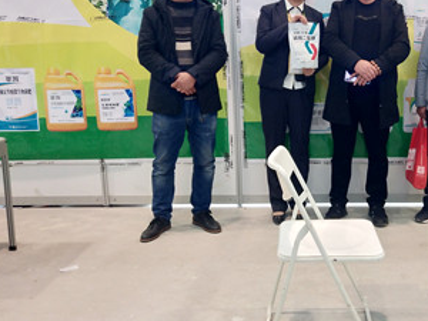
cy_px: 124
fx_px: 593
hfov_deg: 38.8
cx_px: 311
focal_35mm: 48
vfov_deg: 30.2
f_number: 1.8
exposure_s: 1/100
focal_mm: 3.95
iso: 148
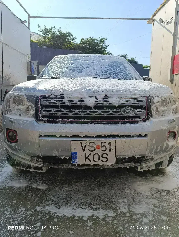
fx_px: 158
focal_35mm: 23
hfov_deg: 59.0
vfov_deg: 73.8
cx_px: 90
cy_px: 118
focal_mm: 6.14
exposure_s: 1/909
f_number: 1.6
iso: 50
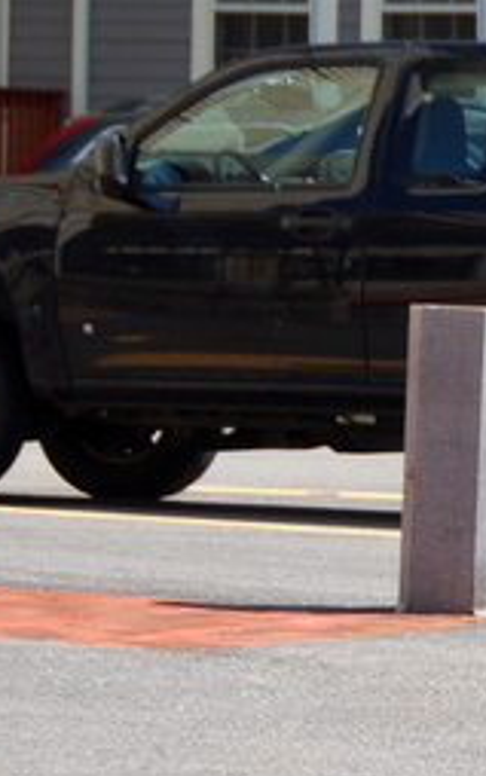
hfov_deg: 3.4
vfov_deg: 5.5
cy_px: 385
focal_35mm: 385
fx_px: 8150
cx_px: 938
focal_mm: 80
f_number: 5.6
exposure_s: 1/500
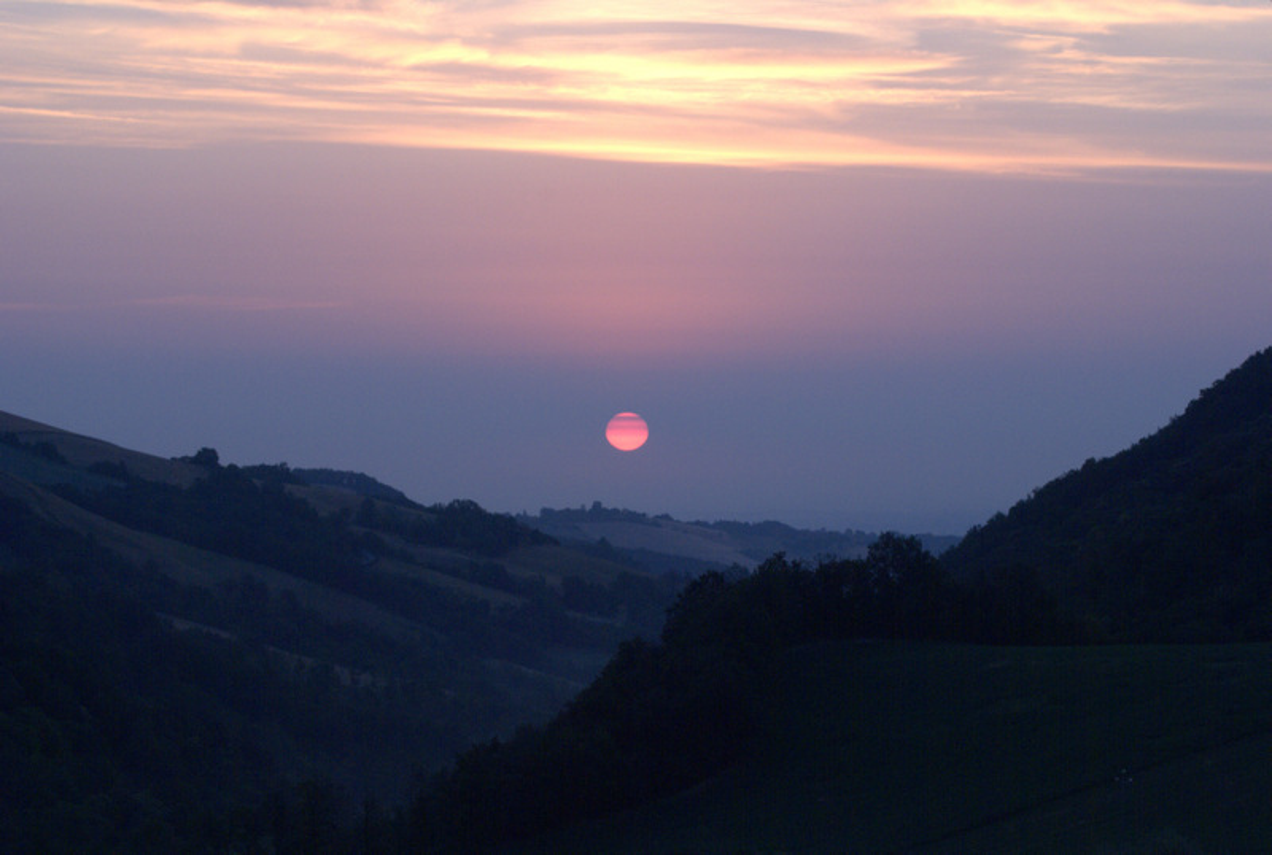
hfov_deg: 16.0
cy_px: 428
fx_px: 4517
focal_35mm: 128
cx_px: 636
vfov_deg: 10.8
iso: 800
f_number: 13
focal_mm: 85
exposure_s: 1/80
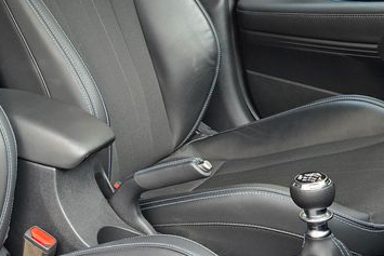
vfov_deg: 19.7
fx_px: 736
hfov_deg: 27.1
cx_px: -24
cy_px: 136
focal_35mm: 69
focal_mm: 6.3
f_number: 1.7
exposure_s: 1/180
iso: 200
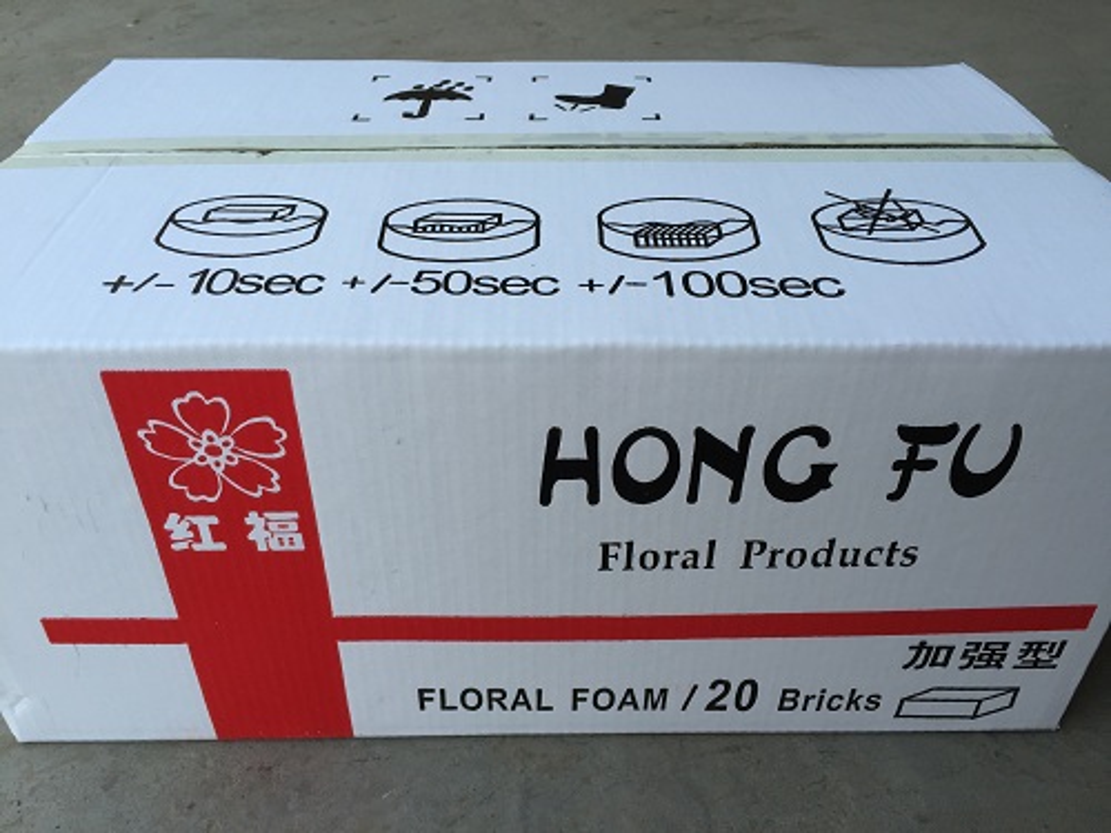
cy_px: 416
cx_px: 556
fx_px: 931
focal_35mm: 29
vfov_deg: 48.2
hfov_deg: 61.7
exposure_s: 1/476
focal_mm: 4.15
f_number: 2.2
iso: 32
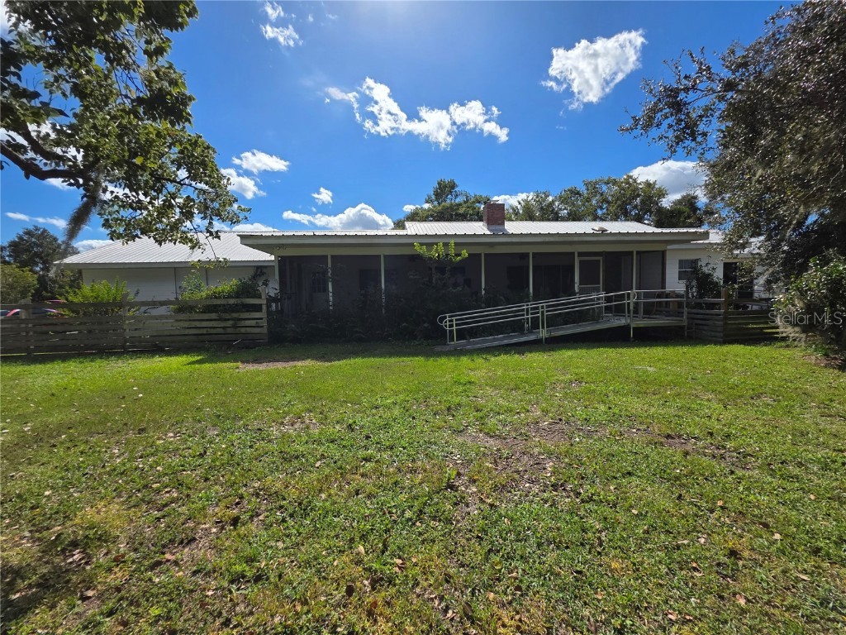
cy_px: 318
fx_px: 318
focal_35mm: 13
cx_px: 423
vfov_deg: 89.9
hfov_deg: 106.2
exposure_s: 1/3203
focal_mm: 2.2
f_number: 1.9
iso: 40
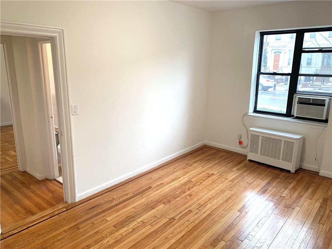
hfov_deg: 67.3
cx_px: 166
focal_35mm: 26
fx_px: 249
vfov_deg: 53.1
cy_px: 124
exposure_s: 1/60
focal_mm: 4.25
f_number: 1.8
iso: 80
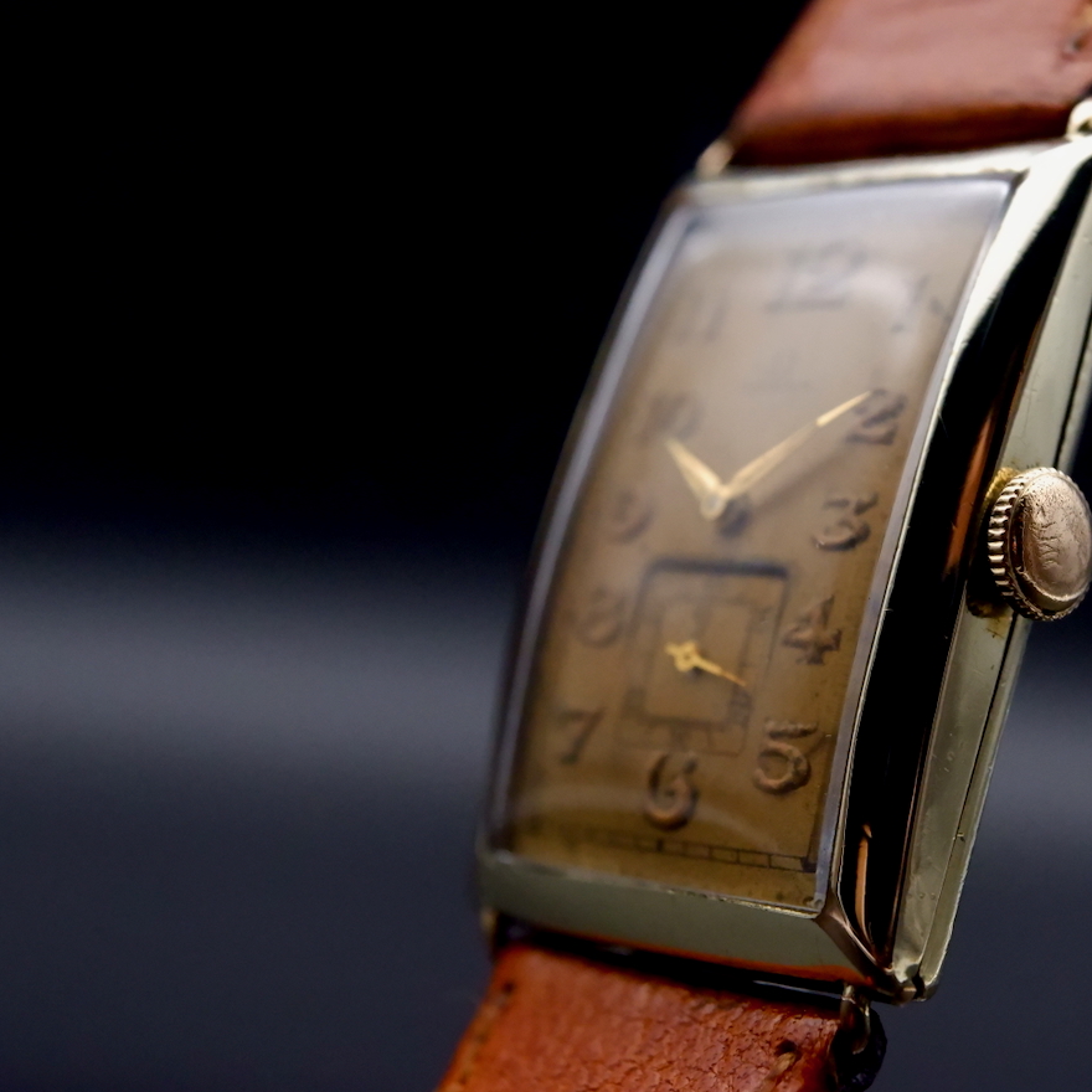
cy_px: 543
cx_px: 741
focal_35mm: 59
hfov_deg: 28.9
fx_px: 2106
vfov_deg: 29.1
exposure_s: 1/4000
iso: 6400
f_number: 6.4
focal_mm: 30.2
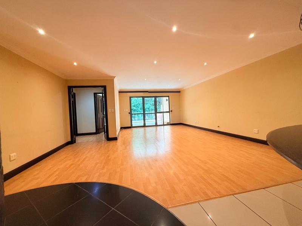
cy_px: 113
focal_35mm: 14
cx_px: 151
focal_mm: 2.22
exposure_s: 1/100
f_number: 2.2
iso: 250
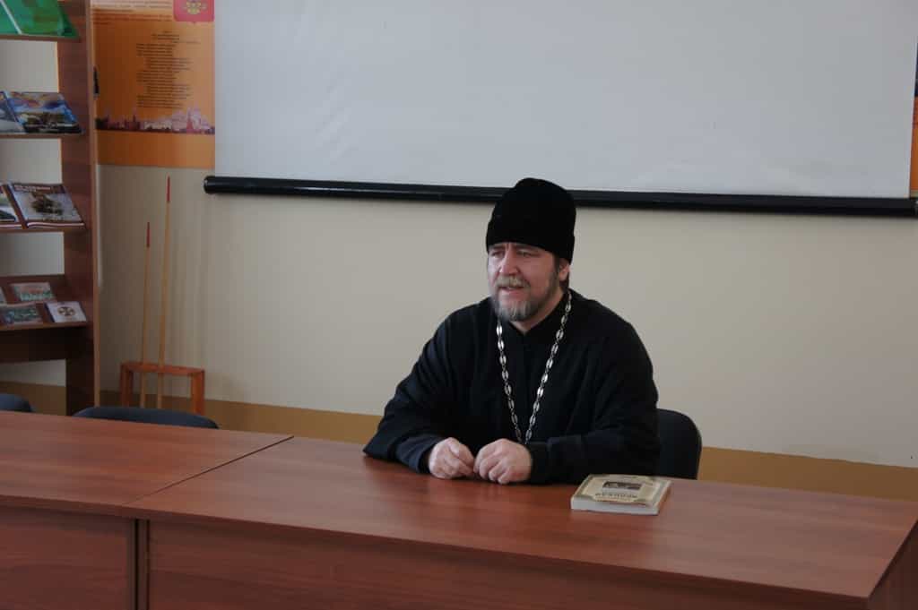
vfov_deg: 20.1
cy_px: 305
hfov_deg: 29.9
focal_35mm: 68
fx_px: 1720
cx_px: 459
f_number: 5
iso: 500
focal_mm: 45
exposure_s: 1/80
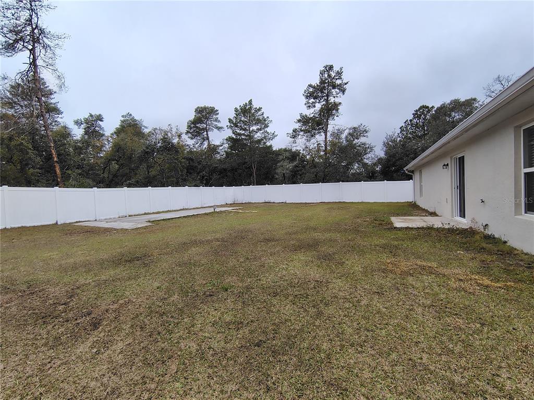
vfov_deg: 78.1
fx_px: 247
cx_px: 267
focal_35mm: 16
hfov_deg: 94.5
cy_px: 200
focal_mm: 2.13
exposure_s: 1/474
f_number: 2.2
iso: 100
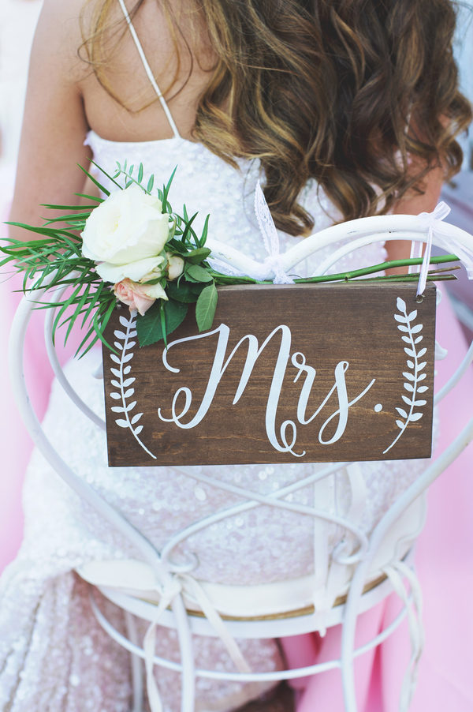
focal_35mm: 50
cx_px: 236
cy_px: 356
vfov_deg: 39.6
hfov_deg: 27.0
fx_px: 987
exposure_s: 1/200
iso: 200
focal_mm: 50
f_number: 4.5
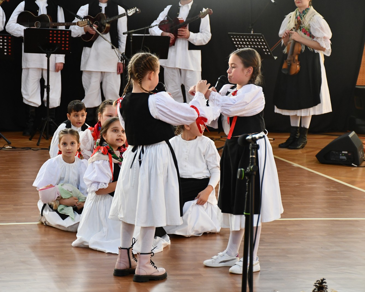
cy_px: 146
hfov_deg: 17.1
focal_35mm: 112
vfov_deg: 13.8
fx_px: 1210
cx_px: 147
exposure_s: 1/125
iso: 2200
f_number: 5
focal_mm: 66
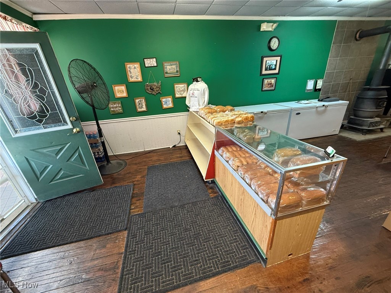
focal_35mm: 14
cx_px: 196
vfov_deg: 85.7
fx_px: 158
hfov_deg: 102.1
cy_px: 146
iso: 250
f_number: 2.2
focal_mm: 2.22
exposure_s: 1/60
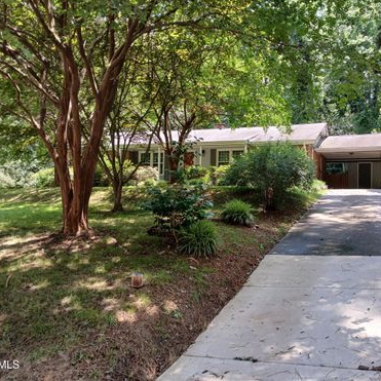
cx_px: 245
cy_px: 189
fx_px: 386
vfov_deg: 52.5
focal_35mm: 31
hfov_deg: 51.8
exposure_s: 1/120
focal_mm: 3.98
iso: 40
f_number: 1.8
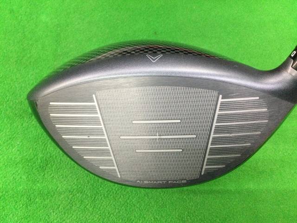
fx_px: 266
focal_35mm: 31
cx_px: 148
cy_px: 112
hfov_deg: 58.4
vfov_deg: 45.4
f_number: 2.4
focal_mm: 3.3
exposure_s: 1/30
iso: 160
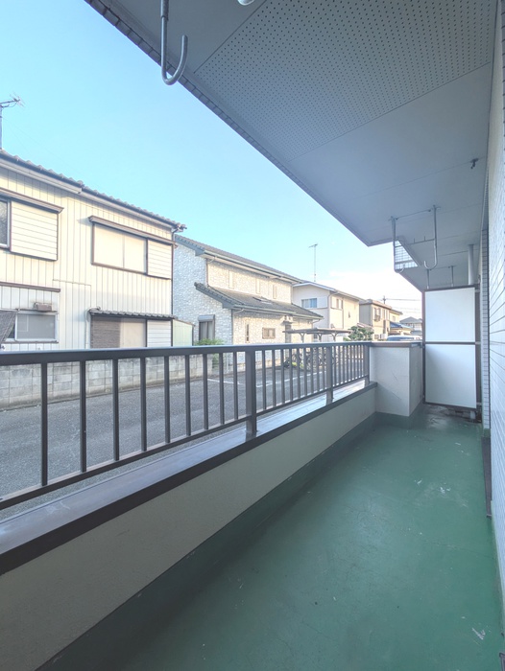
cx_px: 252
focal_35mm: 14
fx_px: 272
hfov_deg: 85.7
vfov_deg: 102.0
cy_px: 336
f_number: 2.2
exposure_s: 1/566
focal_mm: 1.83
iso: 49
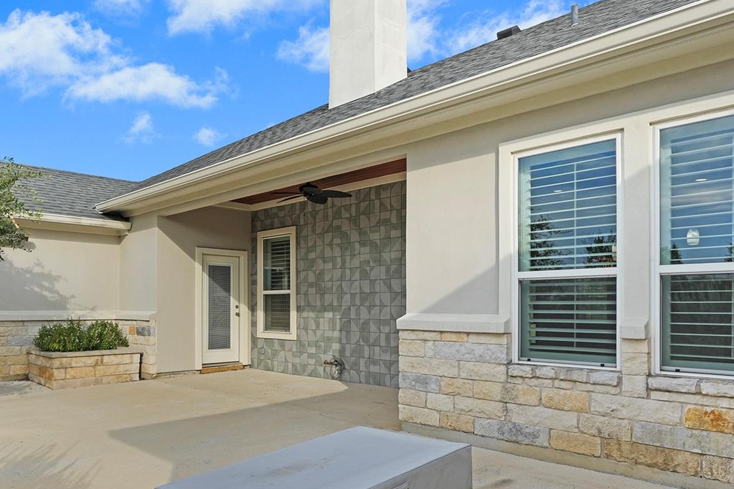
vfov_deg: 46.1
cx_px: 310
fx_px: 571
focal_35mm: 28
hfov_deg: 65.1
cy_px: 301
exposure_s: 1/80
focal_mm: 16
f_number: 8
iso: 320
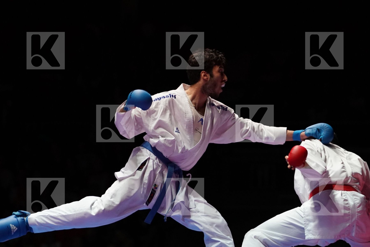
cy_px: 124
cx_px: 185
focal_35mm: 198
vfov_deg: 6.9
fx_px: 2035
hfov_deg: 10.4
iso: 4000
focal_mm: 132
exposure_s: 1/1000
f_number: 2.8
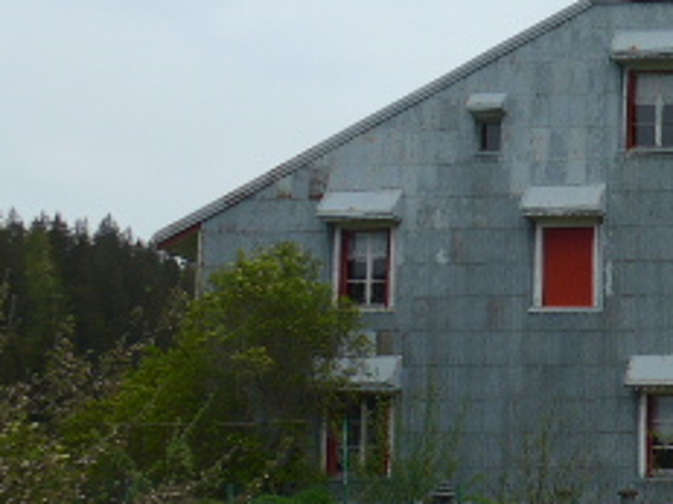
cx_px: 874
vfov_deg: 17.1
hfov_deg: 20.8
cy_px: 361
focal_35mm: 86
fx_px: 1671
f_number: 2.8
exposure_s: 1/1600
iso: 80
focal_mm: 6.5
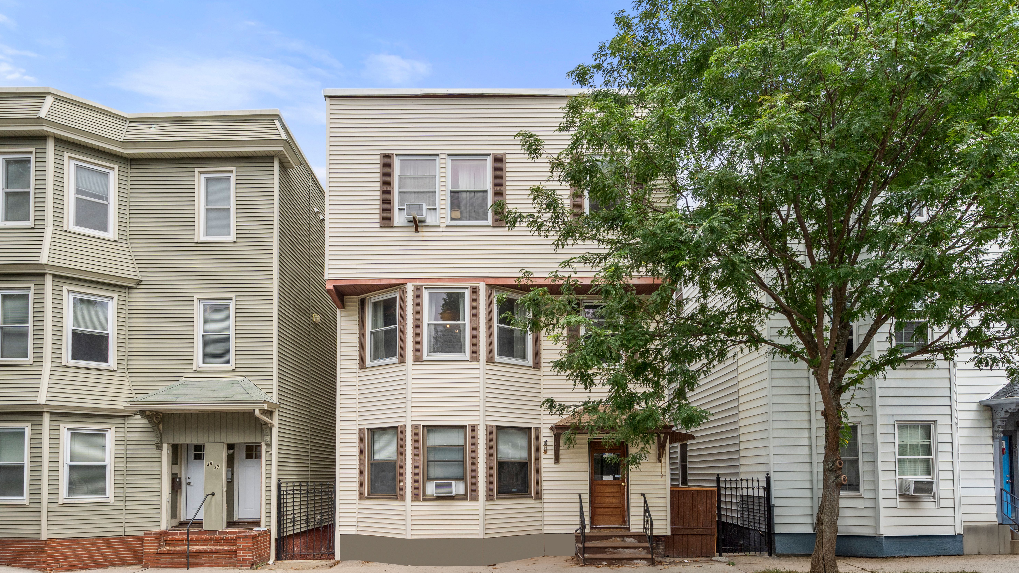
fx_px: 459
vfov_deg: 63.4
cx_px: 505
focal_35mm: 17
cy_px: 343
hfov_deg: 95.9
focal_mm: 16
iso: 400
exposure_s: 1/640
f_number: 8
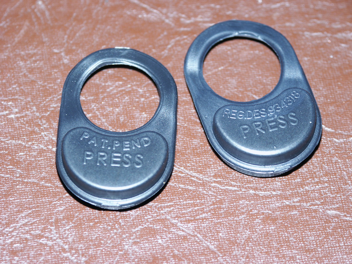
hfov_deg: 9.9
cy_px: 132
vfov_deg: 7.4
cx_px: 176
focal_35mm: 200
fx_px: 2034
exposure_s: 1/180
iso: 100
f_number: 3.5
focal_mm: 50.69
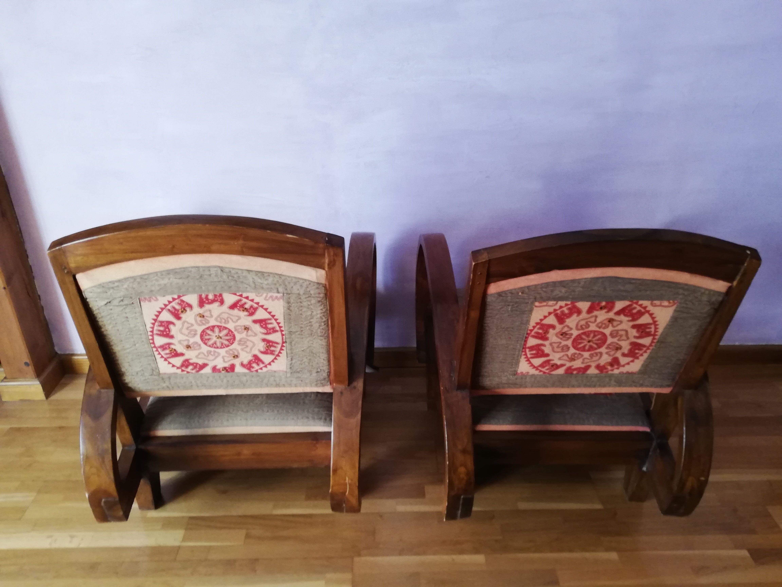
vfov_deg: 49.7
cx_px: 391
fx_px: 633
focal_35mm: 28
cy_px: 294
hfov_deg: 63.4
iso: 320
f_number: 2.2
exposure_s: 1/33.3
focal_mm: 3.81
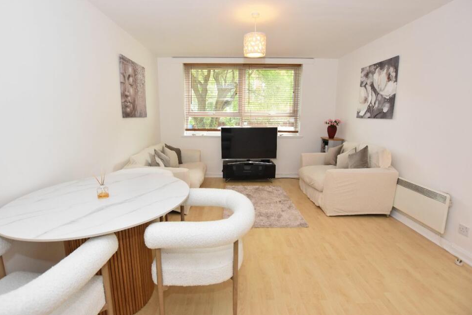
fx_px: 210
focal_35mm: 16
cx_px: 226
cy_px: 151
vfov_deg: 73.7
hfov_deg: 96.7
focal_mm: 10
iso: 900
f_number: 4
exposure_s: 1/125
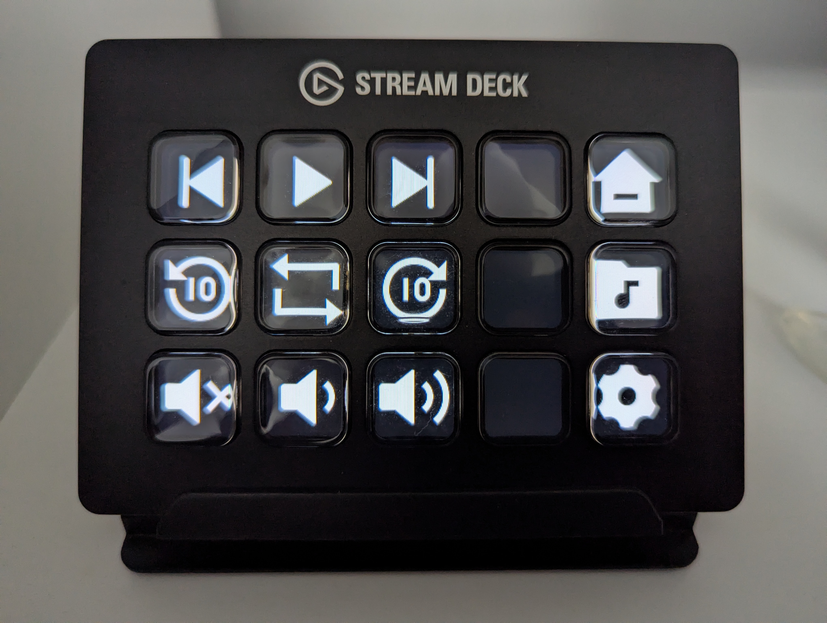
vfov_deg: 56.9
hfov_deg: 71.5
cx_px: 414
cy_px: 312
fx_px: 574
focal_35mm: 24
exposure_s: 1/50.4
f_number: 1.85
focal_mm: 6.81
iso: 272
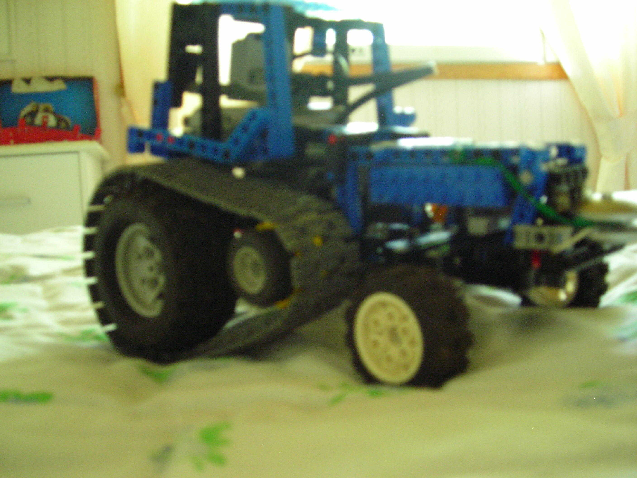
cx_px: 318
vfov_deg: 37.7
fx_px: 699
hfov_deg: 49.0
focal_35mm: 38
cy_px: 239
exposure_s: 1.25
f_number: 3.2
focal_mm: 6.3
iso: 200
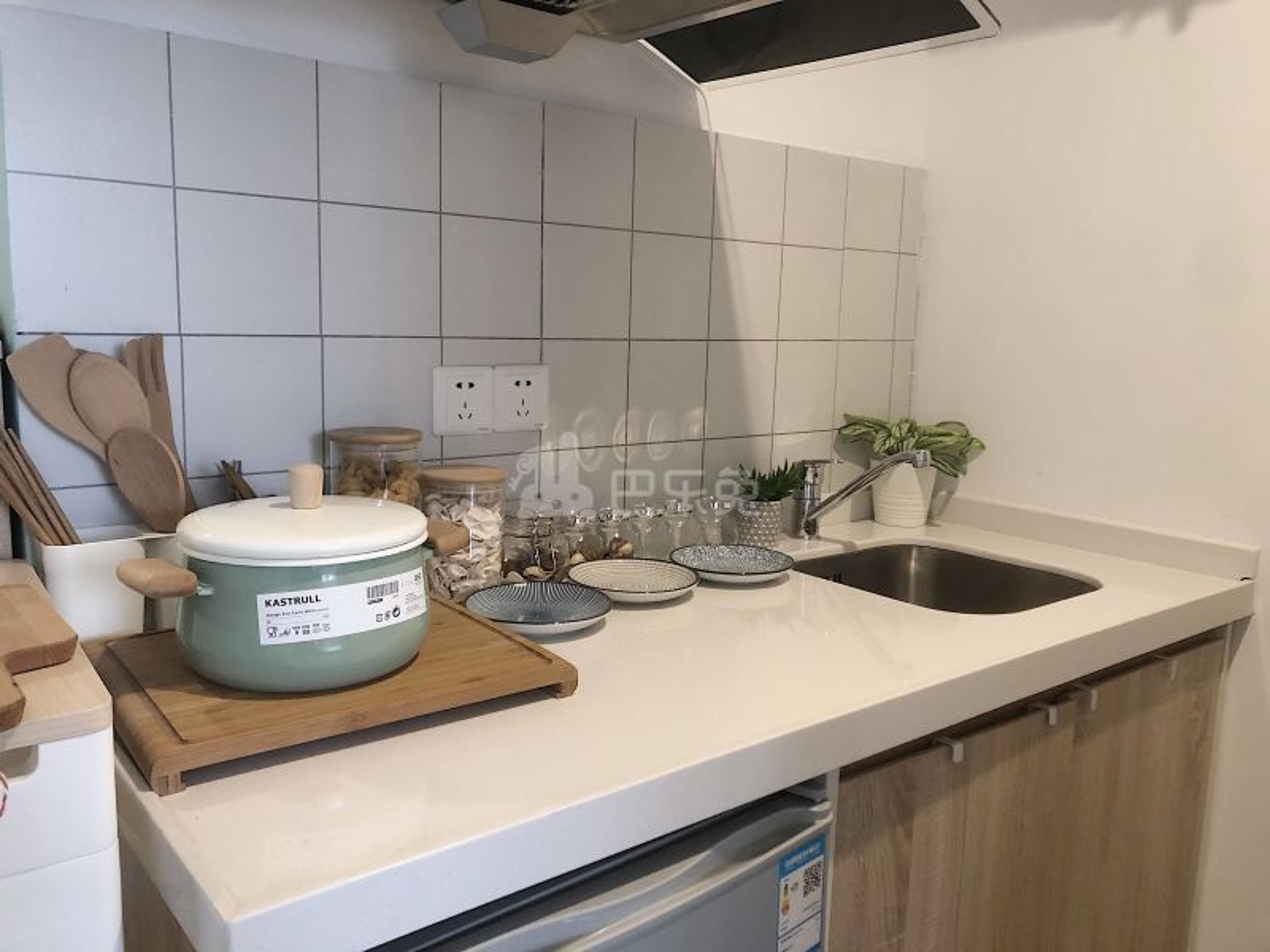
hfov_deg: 63.4
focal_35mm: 28
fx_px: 1027
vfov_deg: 49.7
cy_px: 476
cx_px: 635
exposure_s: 1/15
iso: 80
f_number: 1.8
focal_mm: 4
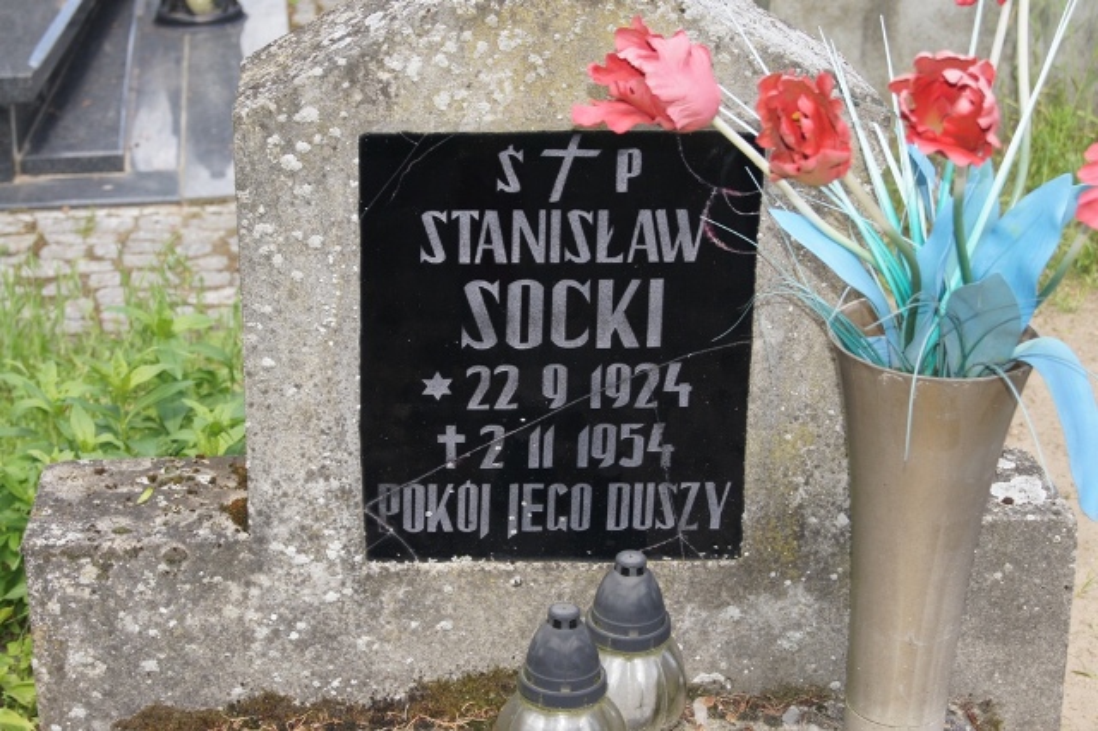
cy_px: 366
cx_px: 549
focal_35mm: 82
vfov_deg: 16.5
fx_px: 2515
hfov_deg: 24.6
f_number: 7.1
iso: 200
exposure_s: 1/160
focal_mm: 55
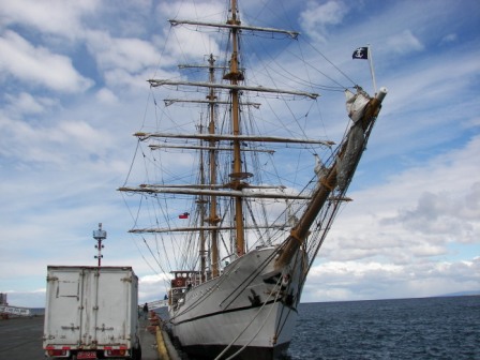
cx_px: 240
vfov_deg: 39.7
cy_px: 180
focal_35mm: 36
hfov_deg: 51.4
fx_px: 499
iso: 50
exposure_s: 1/800
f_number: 4
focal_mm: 6
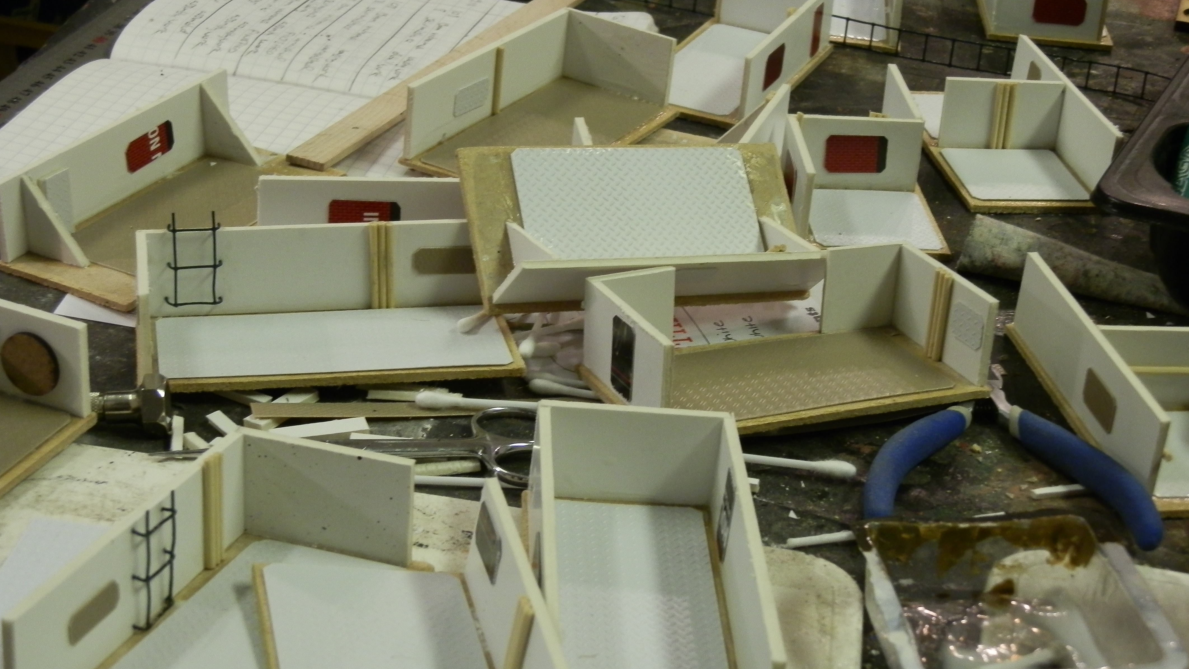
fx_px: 2112
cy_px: 310
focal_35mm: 67
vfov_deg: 18.0
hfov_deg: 31.4
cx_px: 595
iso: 200
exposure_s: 1/20
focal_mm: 10.99
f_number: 3.7
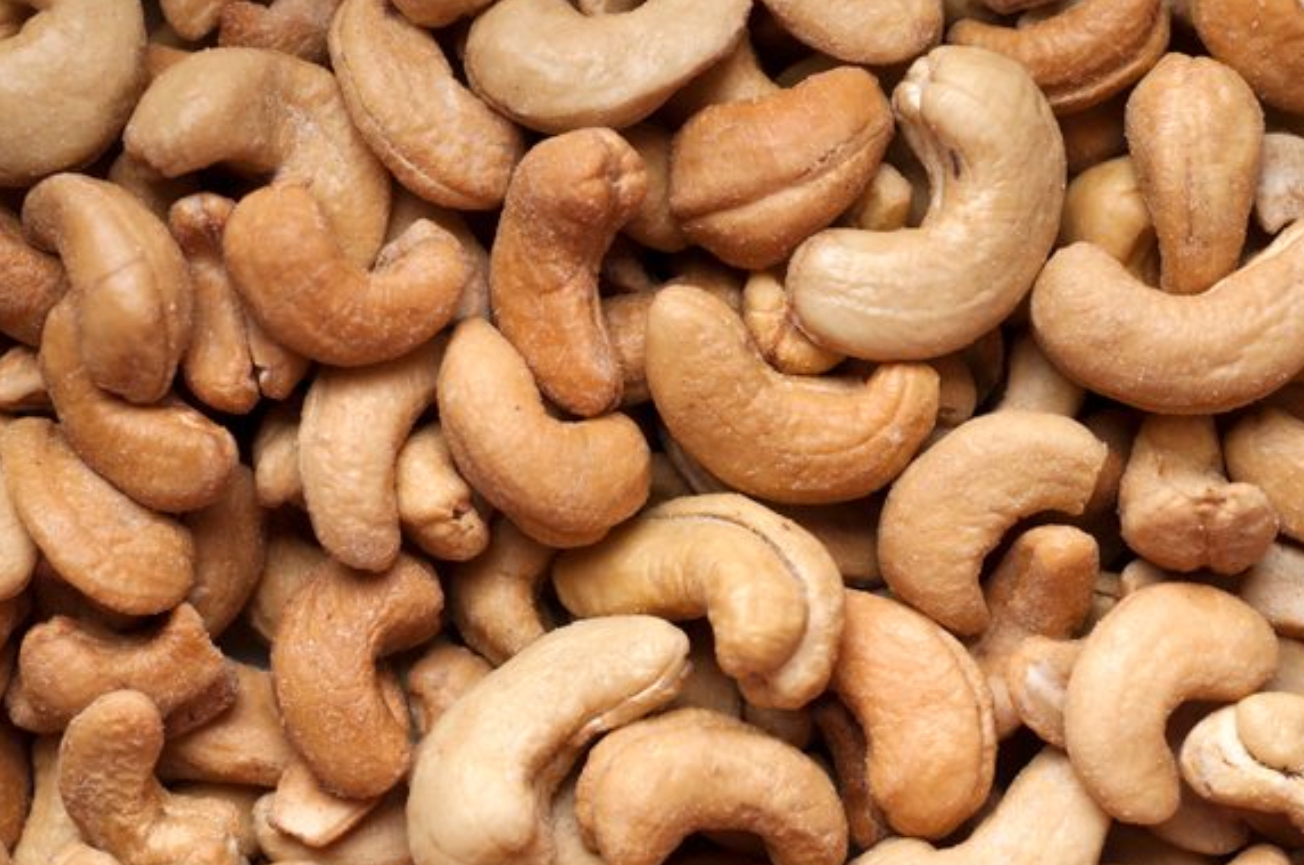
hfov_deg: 18.6
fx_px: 3978
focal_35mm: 110
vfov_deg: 12.4
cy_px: 472
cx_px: 678
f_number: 6.3
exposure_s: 1/125
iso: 200
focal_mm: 60
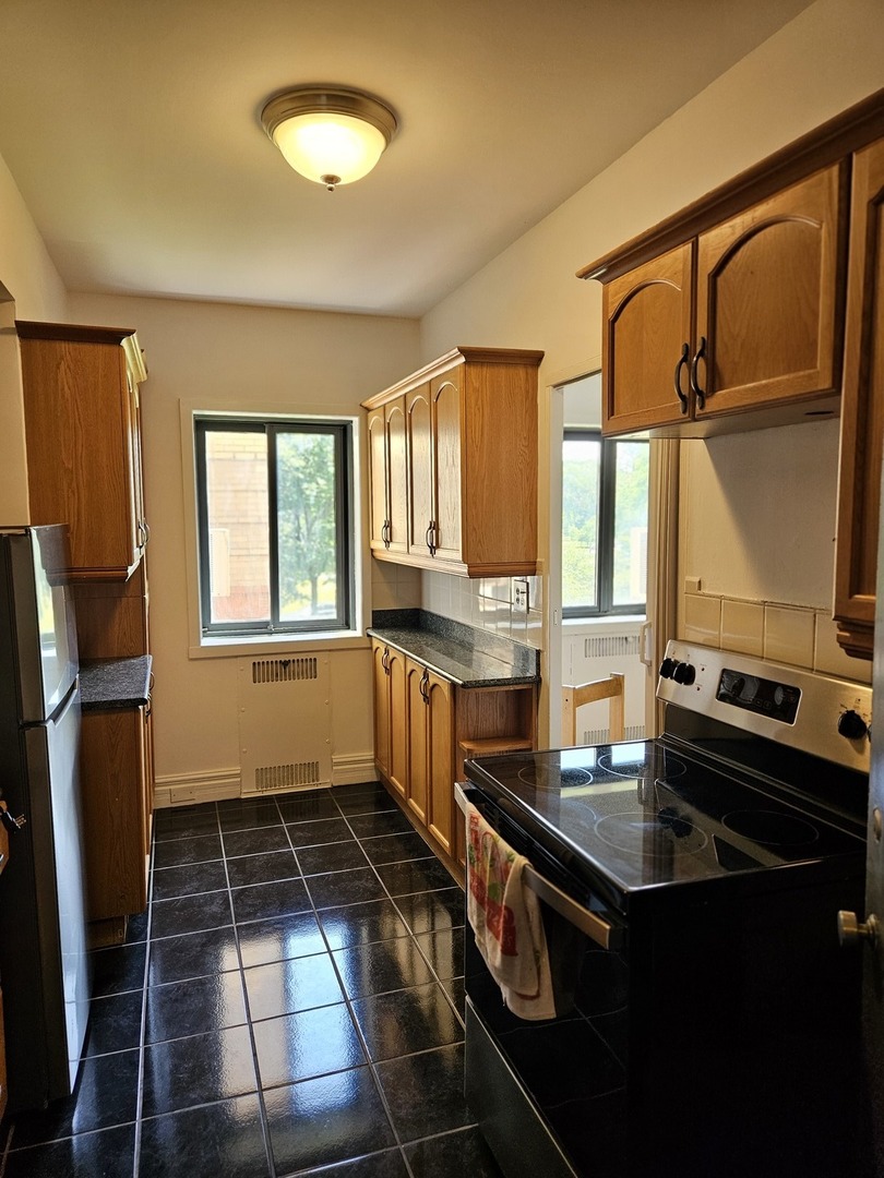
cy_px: 589
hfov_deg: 58.9
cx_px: 442
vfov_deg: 73.9
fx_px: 783
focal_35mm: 23
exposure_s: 1/120
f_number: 1.8
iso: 200
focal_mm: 5.4
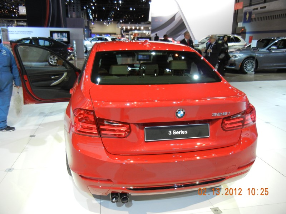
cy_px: 107
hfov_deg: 60.0
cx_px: 143
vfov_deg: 46.8
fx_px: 248
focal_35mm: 30
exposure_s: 1/60
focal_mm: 5.4
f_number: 3.5
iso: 357
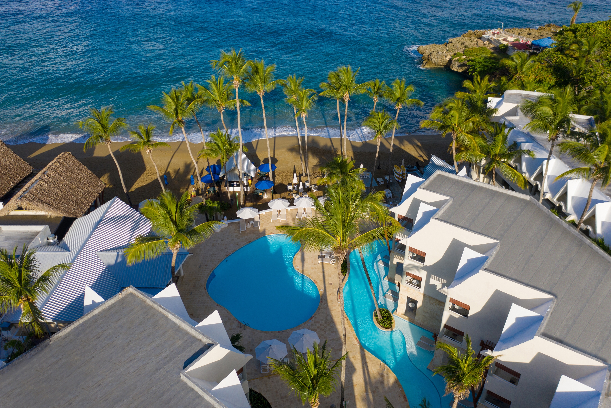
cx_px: 306
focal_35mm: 28
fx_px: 475
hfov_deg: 65.5
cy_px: 204
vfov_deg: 46.4
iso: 100
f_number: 4
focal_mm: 10.26
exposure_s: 1/100
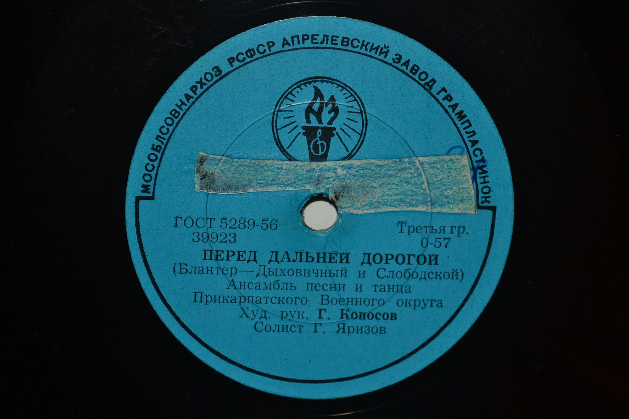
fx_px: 1441
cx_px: 314
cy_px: 210
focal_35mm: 82
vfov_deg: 16.6
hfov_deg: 24.6
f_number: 5.6
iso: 100
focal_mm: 55
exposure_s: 1/60
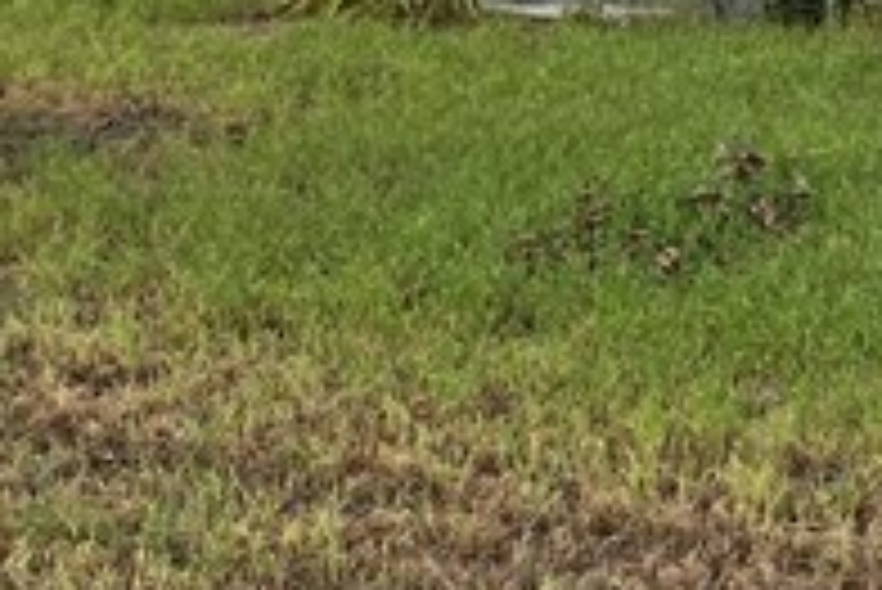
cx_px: 1206
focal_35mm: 141
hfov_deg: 13.9
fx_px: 3457
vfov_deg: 9.6
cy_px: -77
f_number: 1.8
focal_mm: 4.25
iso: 32
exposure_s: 1/1927
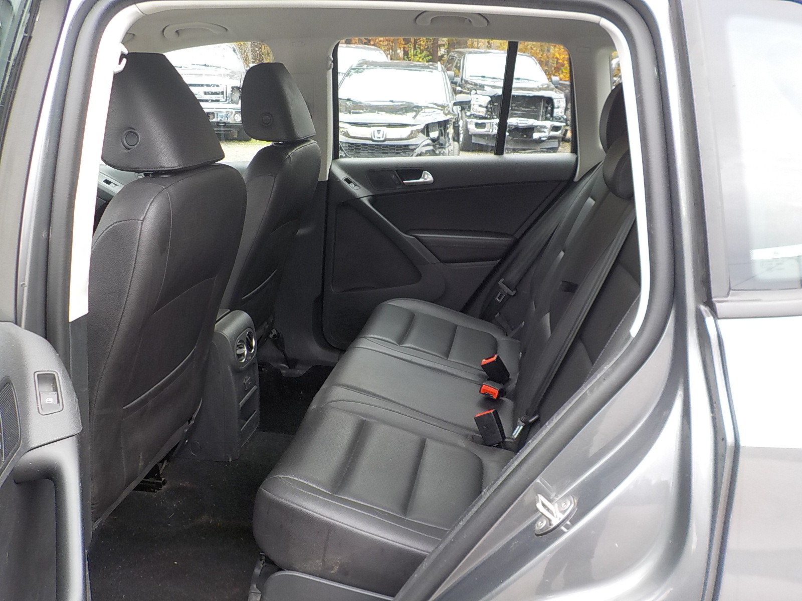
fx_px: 695
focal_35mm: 30
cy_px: 300
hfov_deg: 60.0
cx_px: 401
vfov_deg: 46.8
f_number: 3.3
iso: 125
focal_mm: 4.1
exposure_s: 1/40
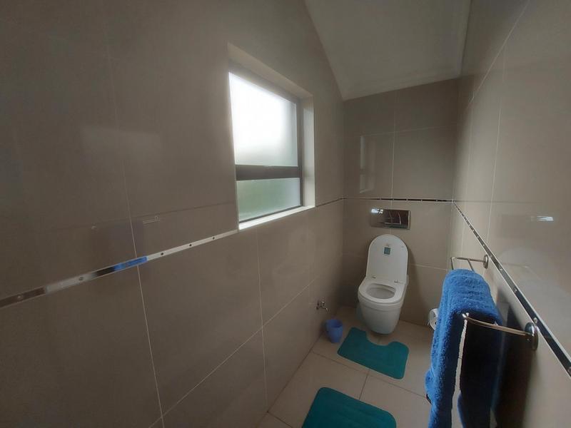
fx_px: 214
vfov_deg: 89.9
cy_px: 214
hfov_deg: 106.2
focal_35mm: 13
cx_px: 286
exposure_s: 1/50
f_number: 2.2
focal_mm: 1.74
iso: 64
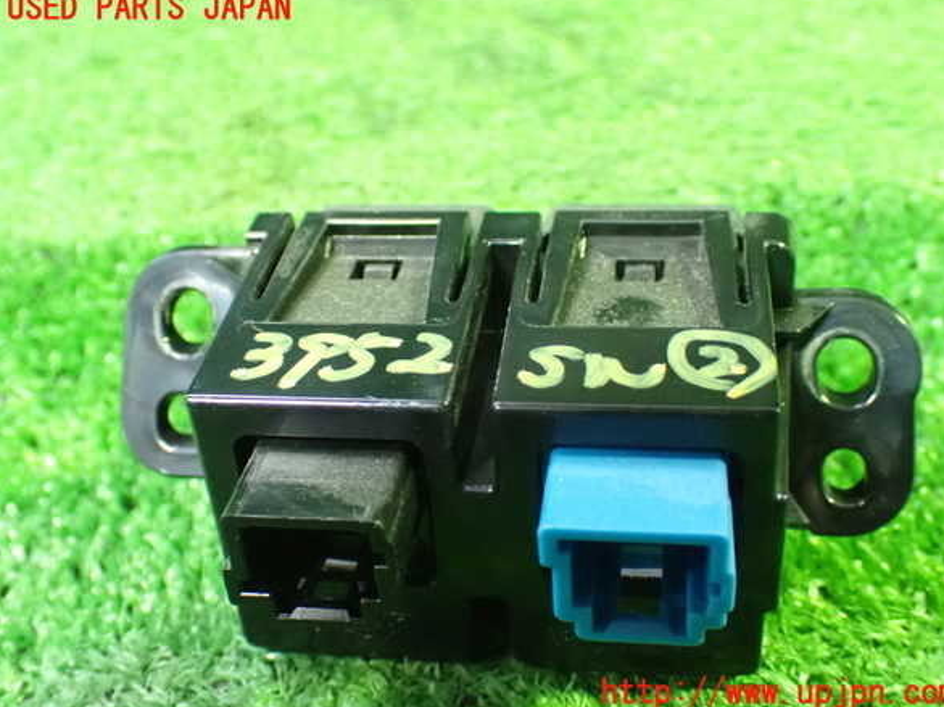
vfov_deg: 34.3
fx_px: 1145
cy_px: 351
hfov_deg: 44.8
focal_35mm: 42
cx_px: 482
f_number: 2.8
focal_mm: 7.31
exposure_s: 1/25
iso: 1600
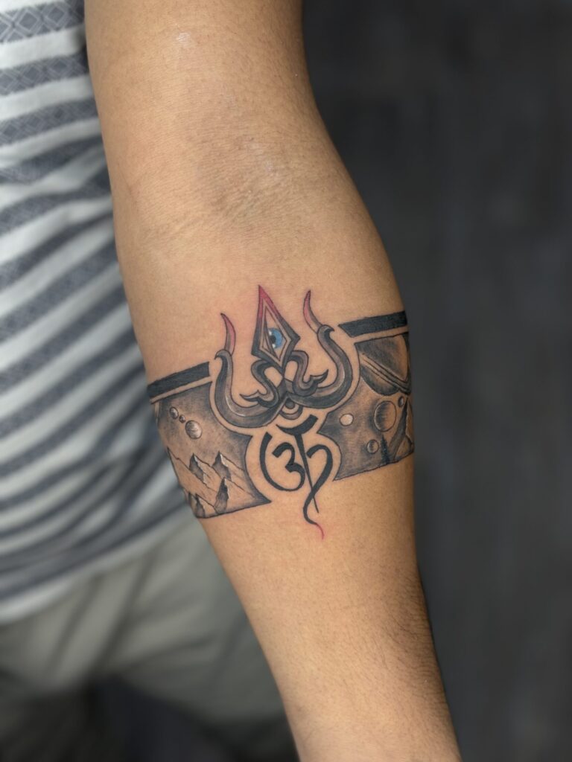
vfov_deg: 36.8
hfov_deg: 28.0
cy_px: 381
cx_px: 286
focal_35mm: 52
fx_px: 1146
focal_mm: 5.96
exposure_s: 1/202
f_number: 1.6
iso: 32
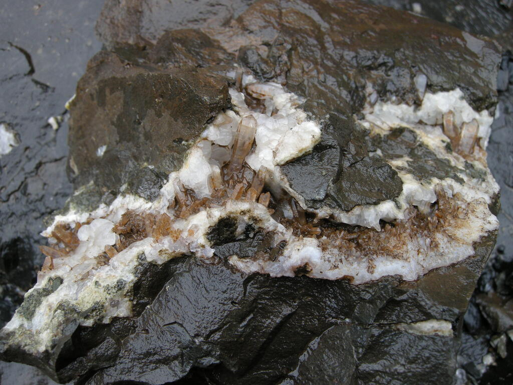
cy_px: 192
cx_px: 256
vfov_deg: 40.7
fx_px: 519
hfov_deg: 52.6
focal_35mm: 35
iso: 100
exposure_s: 1/106
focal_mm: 7.5
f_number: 3.8
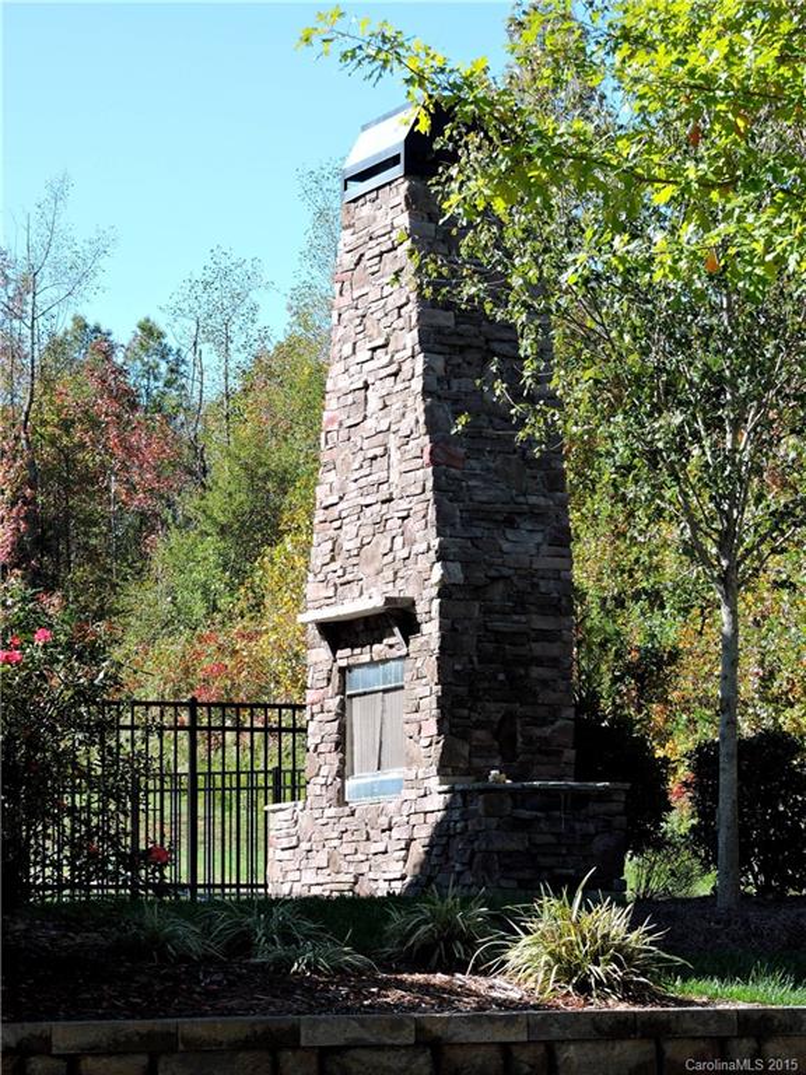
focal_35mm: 105
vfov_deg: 18.7
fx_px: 3260
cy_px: 538
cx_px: 403
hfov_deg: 14.1
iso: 100
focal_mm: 18.7
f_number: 4.2
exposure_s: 1/320
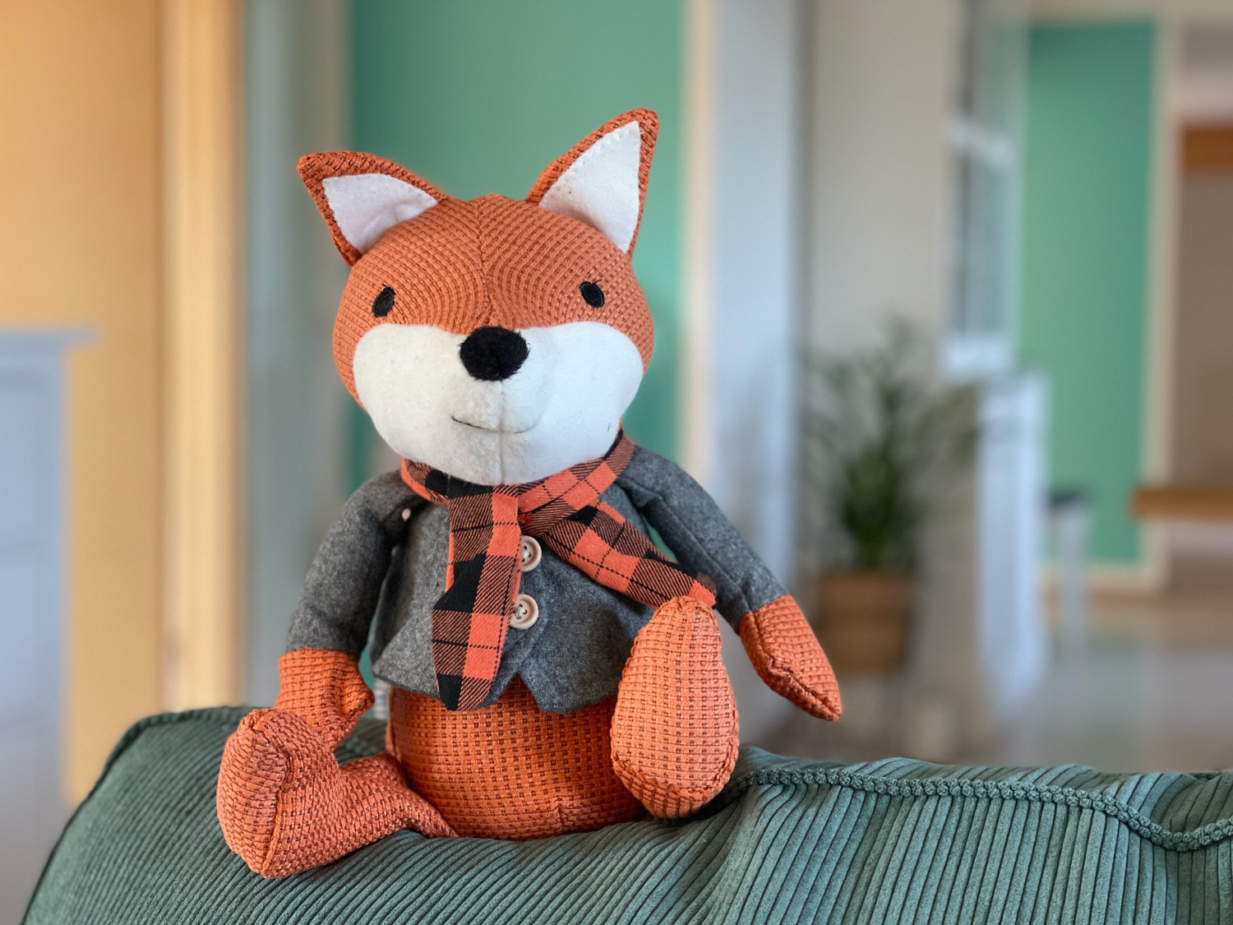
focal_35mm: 52
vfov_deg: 28.0
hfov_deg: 36.8
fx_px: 1852
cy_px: 462
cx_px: 616
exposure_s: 1/75
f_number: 2
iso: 250
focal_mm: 6
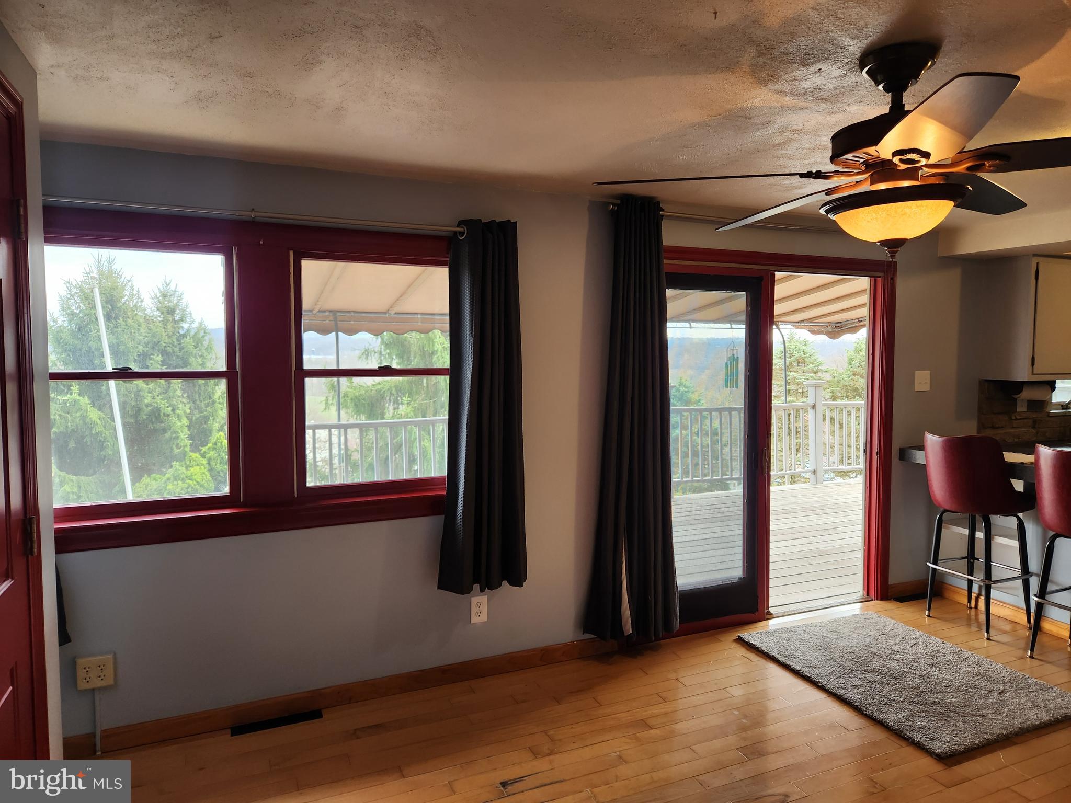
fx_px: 712
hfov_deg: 73.9
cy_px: 402
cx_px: 536
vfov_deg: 58.9
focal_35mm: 23
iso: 100
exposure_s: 1/120
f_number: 1.8
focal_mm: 5.4
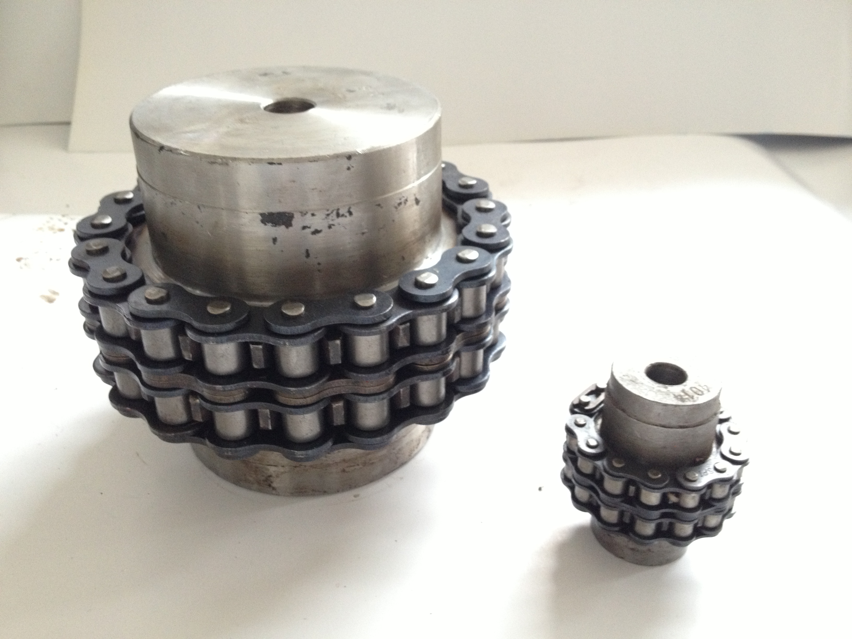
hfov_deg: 52.6
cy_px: 320
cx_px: 426
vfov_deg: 40.7
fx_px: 861
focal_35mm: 35
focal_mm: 4.28
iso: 200
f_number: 2.4
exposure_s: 1/20
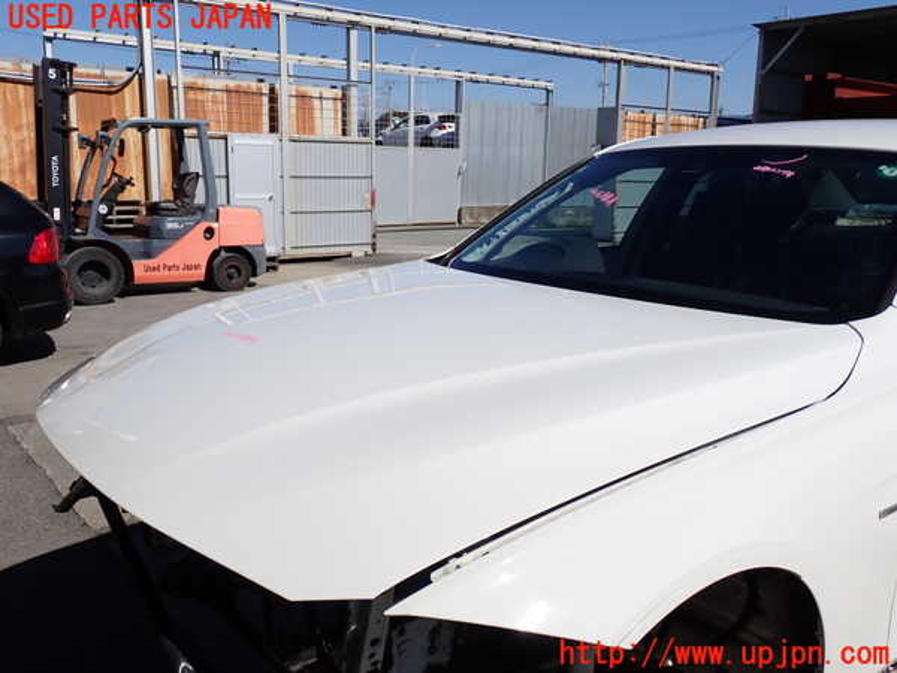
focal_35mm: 32
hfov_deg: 56.8
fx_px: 829
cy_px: 336
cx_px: 448
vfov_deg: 44.2
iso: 100
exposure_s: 1/250
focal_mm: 5.79
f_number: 9
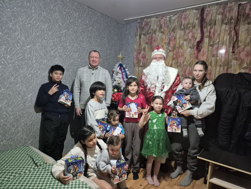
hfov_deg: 73.9
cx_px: 126
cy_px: 94
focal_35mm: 23
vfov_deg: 58.9
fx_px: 167
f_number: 1.8
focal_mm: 5.4
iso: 1600
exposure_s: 1/100
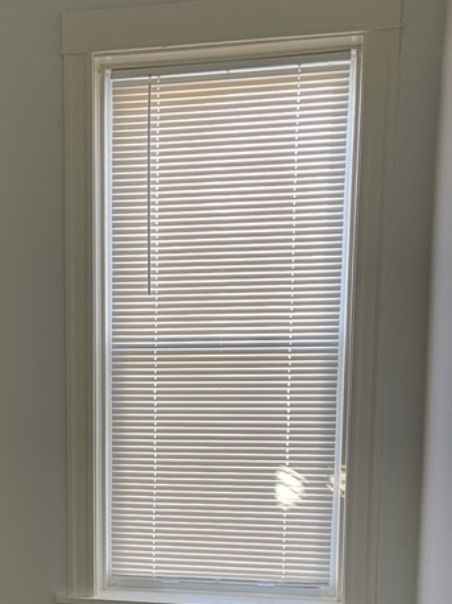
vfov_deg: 31.4
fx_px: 1028
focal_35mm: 59
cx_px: 24
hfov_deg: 23.9
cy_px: 524
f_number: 1.6
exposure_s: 1/60
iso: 100
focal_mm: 5.1
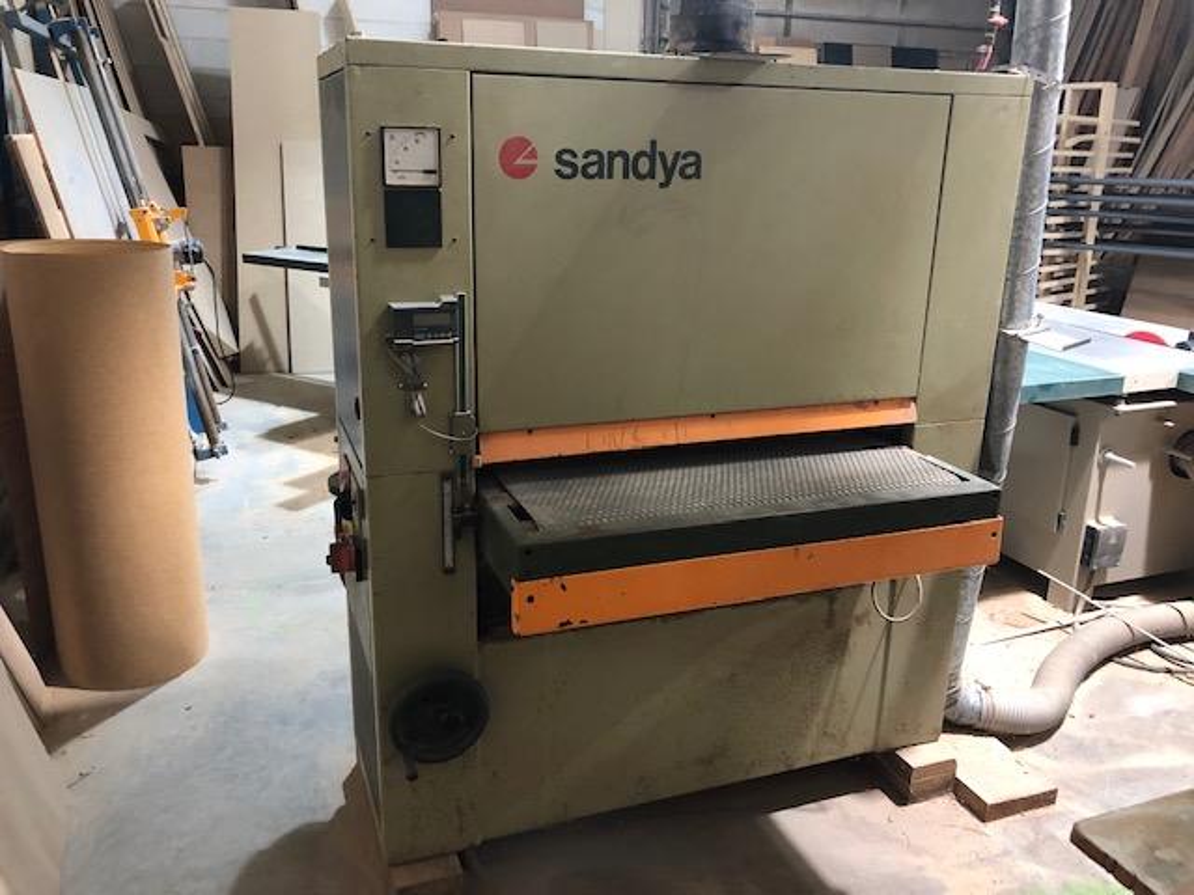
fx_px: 966
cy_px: 448
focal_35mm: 28
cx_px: 597
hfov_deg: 63.4
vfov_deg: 49.7
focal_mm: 4
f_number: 1.8
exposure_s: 1/15
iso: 64
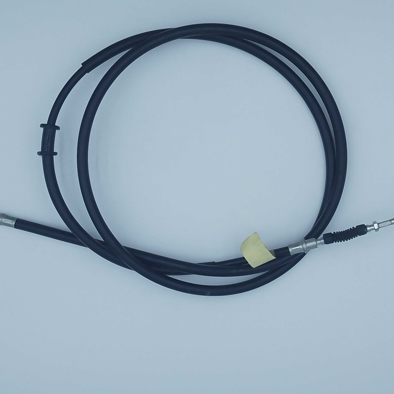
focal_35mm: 54
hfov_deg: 31.6
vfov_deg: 31.6
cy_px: 198
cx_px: 213
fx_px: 695
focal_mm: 3.69
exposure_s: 1/416
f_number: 1.8
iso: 50
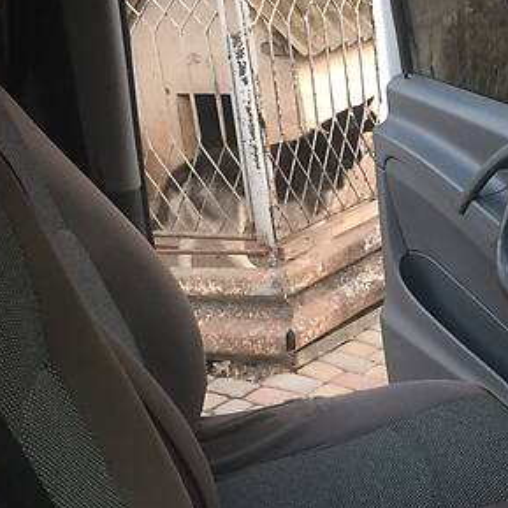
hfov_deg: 23.5
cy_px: 255
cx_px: 485
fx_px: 1179
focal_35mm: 71
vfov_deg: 24.3
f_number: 2.2
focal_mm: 4.2
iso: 160
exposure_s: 1/33
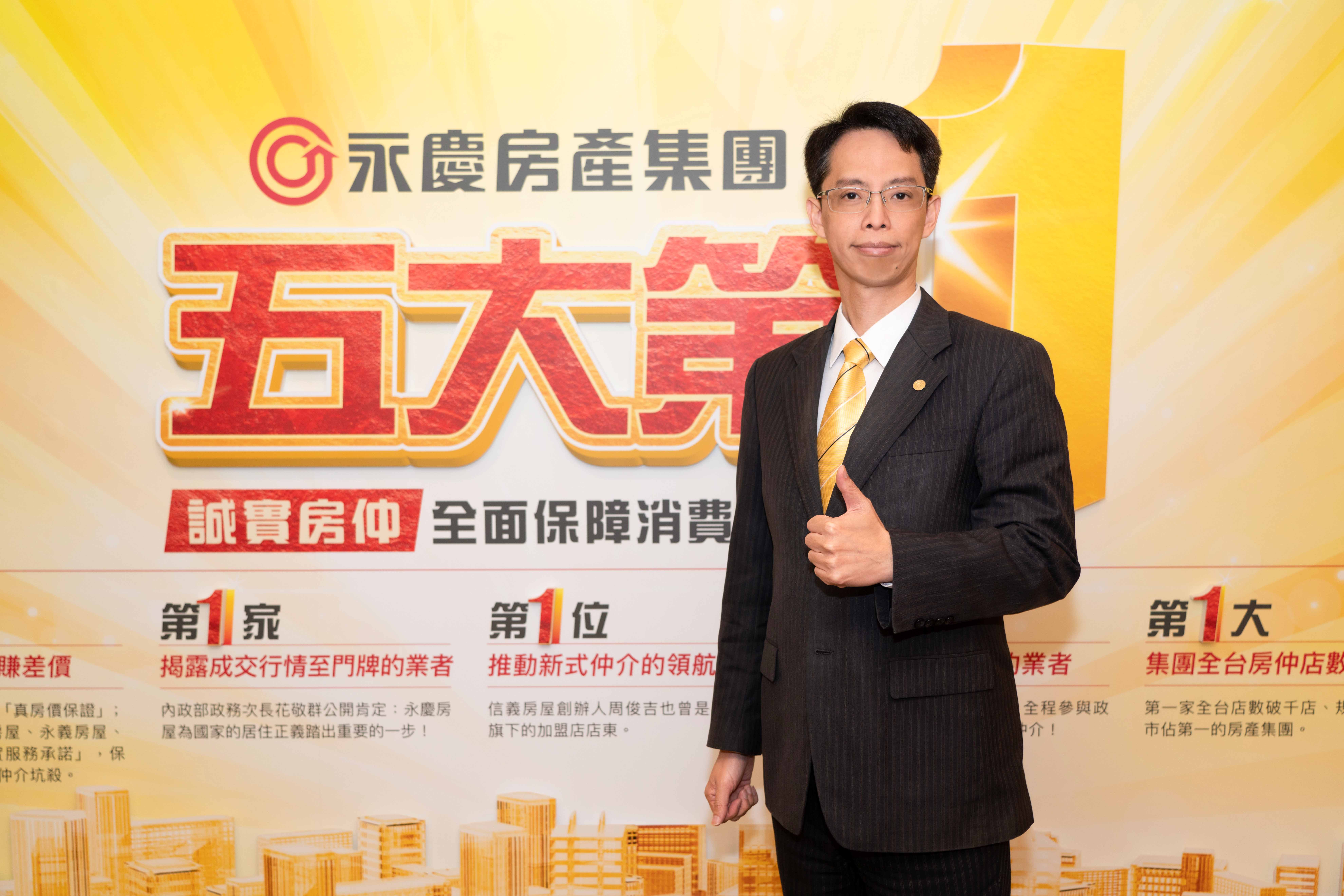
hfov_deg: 54.4
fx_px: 1307
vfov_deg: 37.9
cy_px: 448
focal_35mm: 35
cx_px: 672
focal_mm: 35
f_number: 4
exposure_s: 1/60
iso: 500
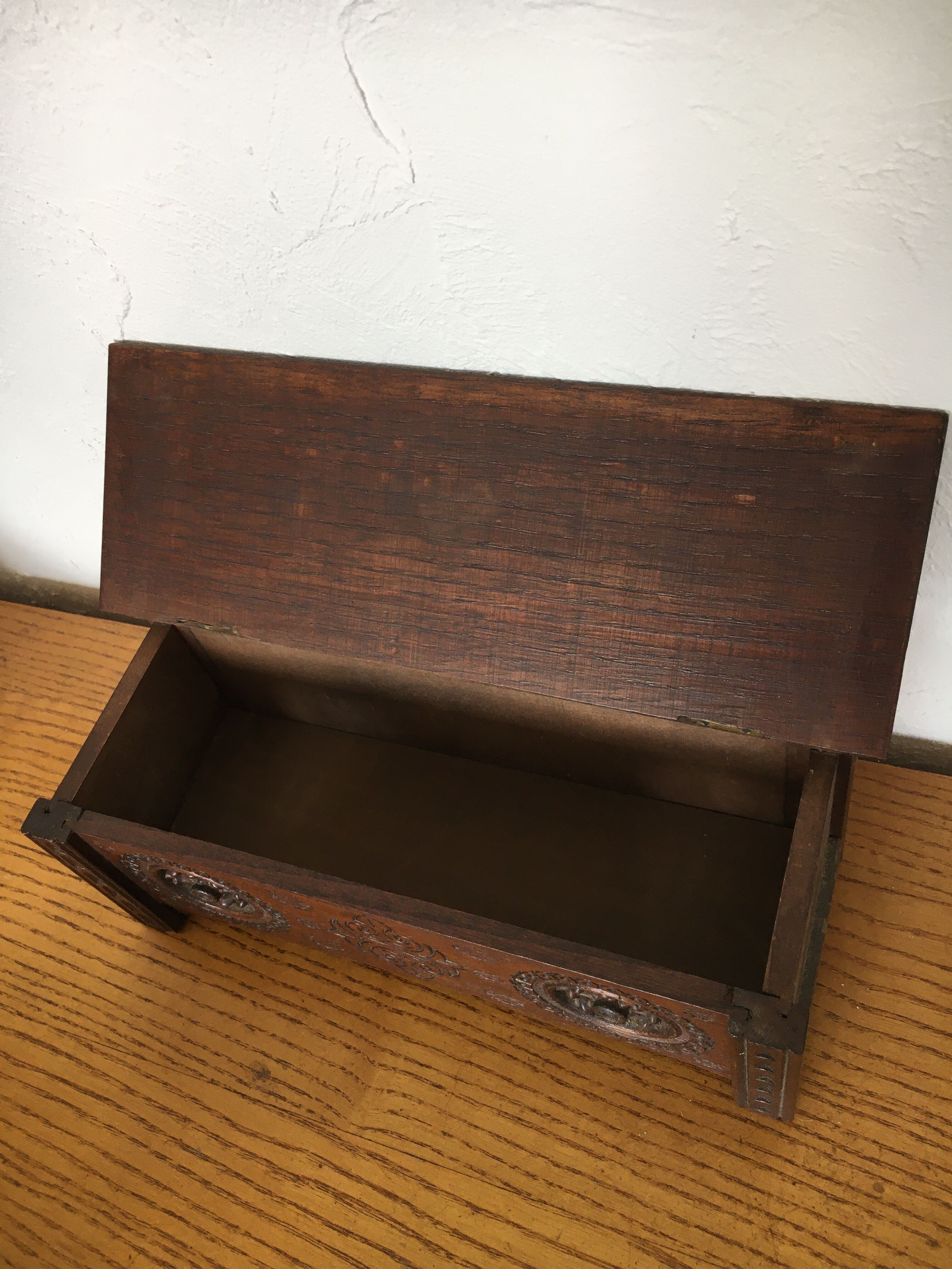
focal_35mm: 29
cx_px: 476
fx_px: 1063
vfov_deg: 61.7
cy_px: 634
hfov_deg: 48.2
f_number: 2.2
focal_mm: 4.15
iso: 25
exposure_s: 1/33
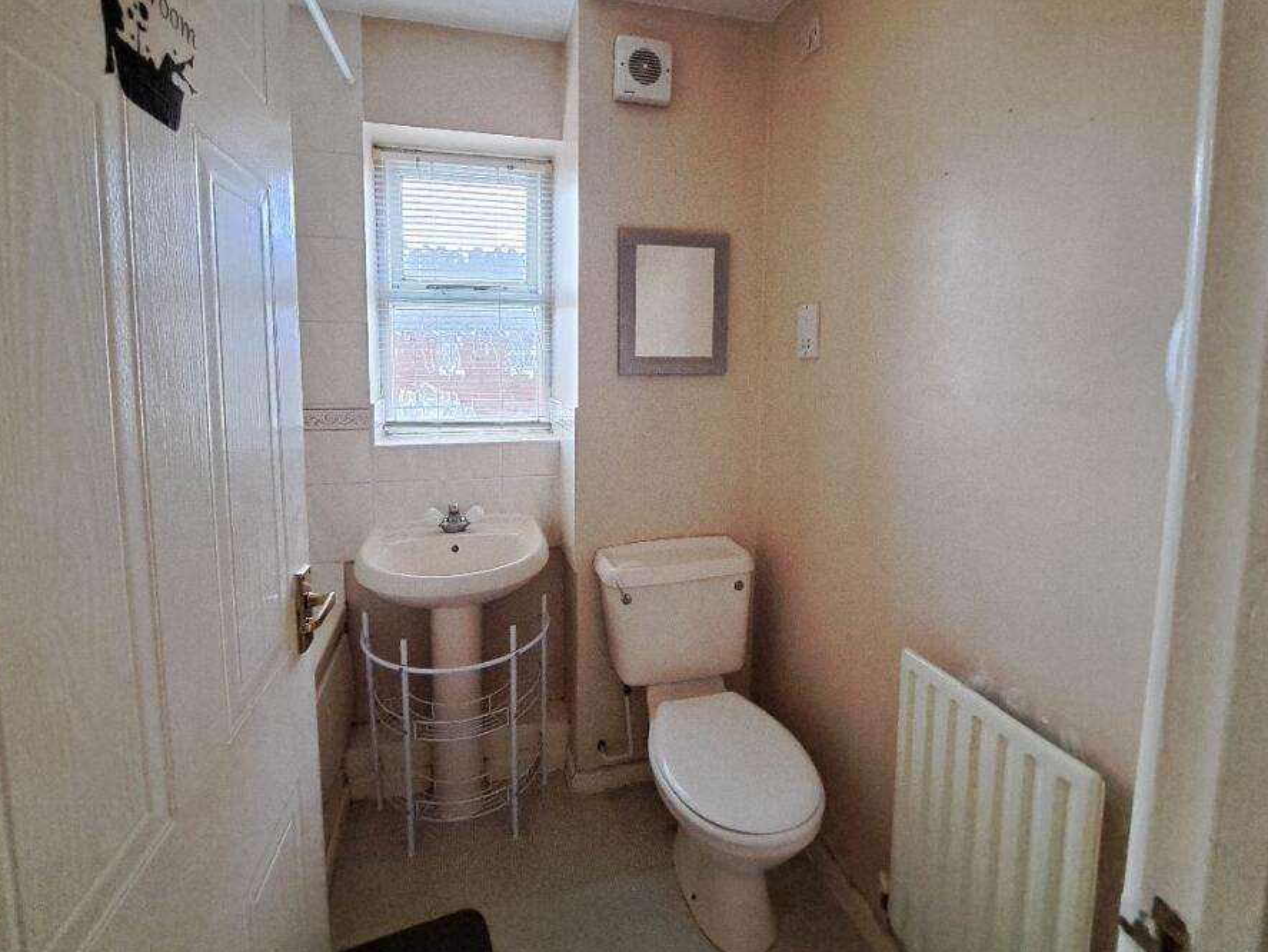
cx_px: 608
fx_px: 550
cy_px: 409
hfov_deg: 98.1
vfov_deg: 81.3
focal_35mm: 15
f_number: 2.2
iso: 400
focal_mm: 1.74
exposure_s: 1/25
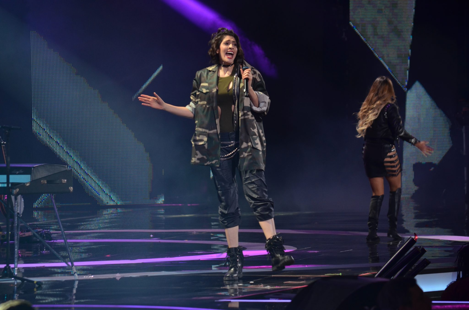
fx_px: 3120
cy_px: 155
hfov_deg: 8.6
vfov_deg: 5.7
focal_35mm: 240
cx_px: 234
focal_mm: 160
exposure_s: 1/125
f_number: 5.3
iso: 800
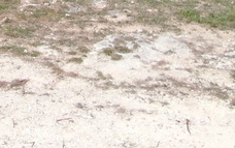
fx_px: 1244
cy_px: -288
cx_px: -102
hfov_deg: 10.5
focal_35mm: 194
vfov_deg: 6.3
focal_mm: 5.11
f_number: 3
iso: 100
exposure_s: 1/1000
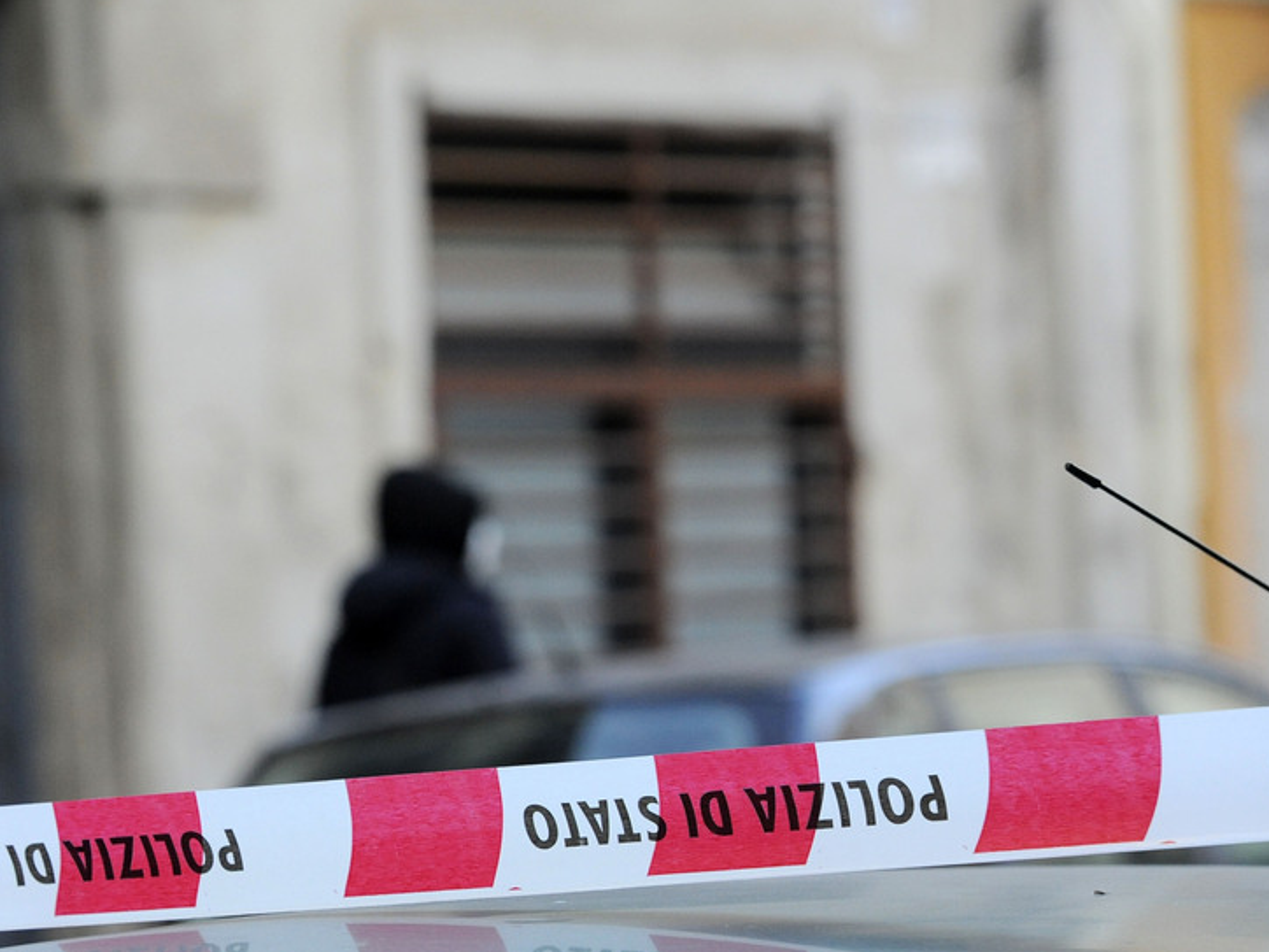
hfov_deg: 9.2
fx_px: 7882
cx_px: 280
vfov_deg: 6.9
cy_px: 600
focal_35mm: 215
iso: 2000
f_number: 5.6
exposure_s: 1/400
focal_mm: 135
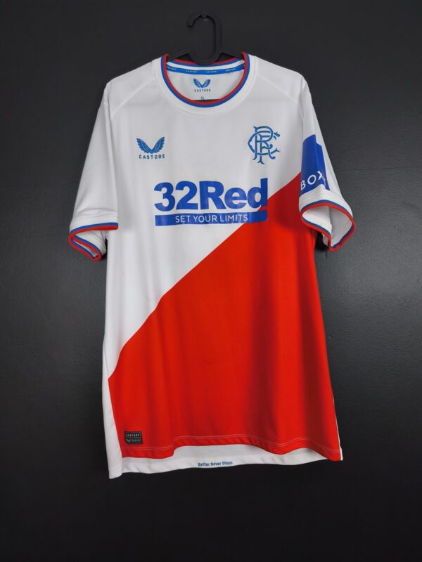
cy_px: 281
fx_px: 374
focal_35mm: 23
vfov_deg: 73.9
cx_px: 211
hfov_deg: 58.9
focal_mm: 6.57
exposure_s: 1/160
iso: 500
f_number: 1.6
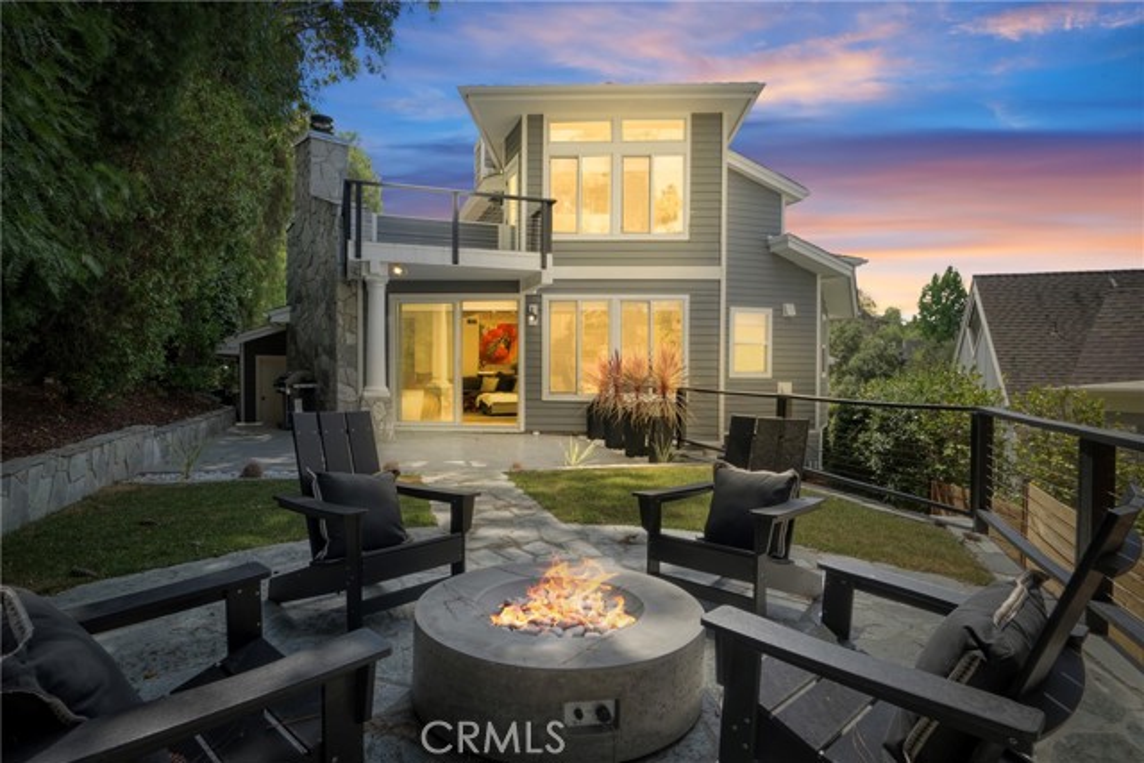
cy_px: 382
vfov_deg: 63.2
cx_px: 572
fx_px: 620
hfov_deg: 85.4
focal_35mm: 20
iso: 400
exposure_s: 1/50
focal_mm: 13
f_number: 11
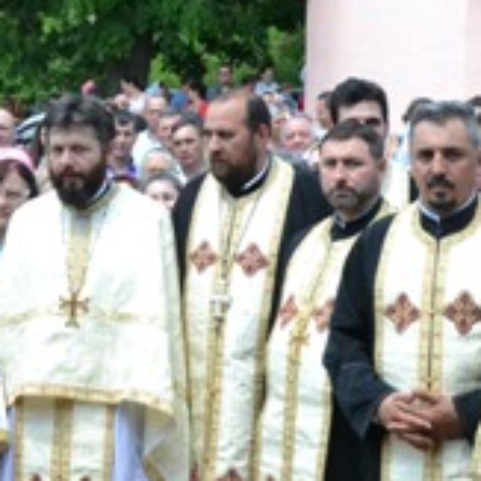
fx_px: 1572
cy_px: 93
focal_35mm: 100
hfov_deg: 17.0
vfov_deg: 17.2
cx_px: 3
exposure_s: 1/1000
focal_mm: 20
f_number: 7.1
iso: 1600
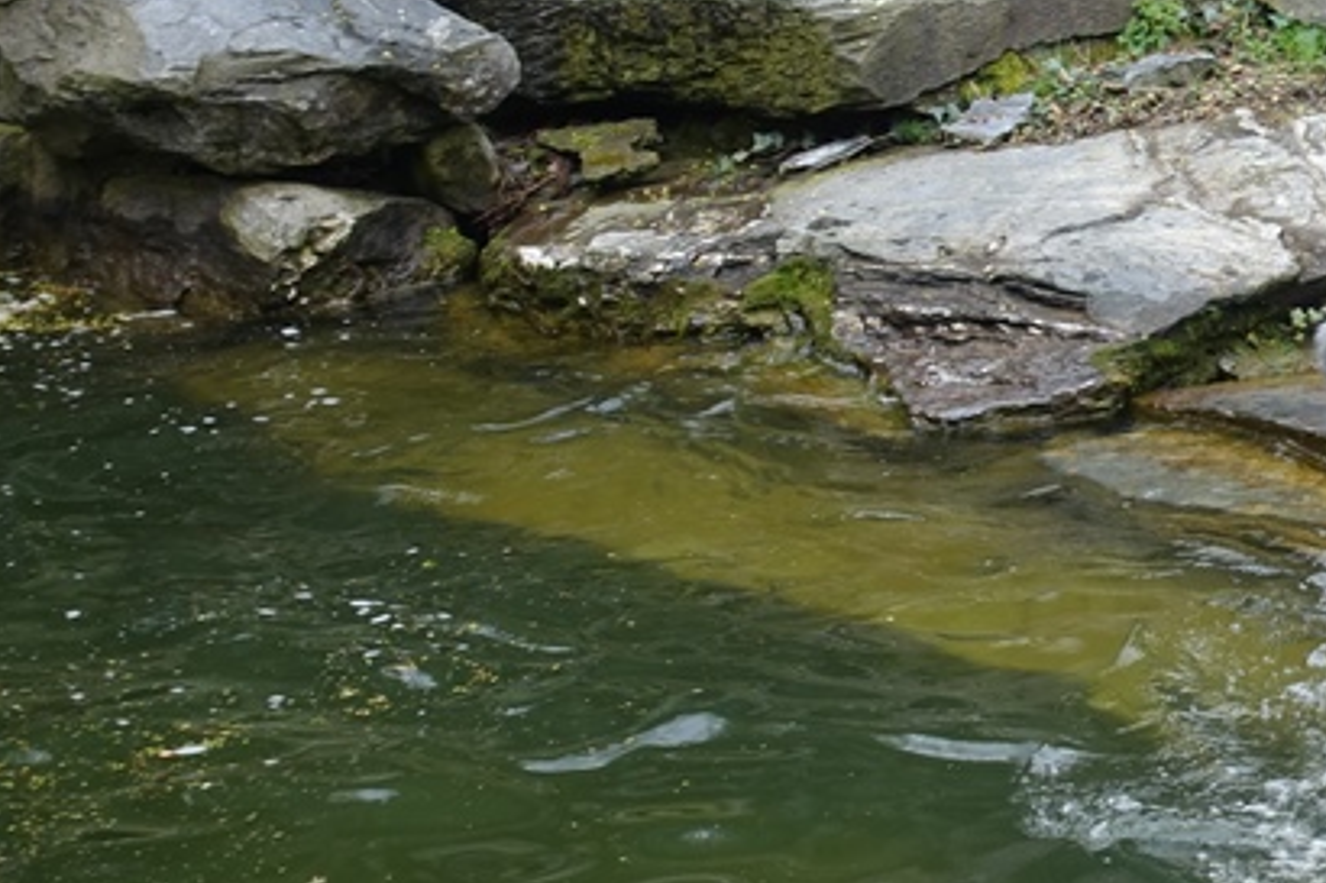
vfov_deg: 7.8
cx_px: 1646
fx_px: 6443
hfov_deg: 11.5
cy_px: 183
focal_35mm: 175
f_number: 4
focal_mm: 25.7
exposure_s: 1/80
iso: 125
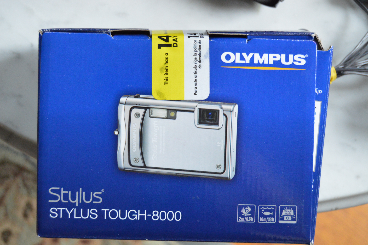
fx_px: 643
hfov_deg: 31.9
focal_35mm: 63
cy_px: 122
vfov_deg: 21.5
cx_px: 184
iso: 2000
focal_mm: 42
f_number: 5
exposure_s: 1/60
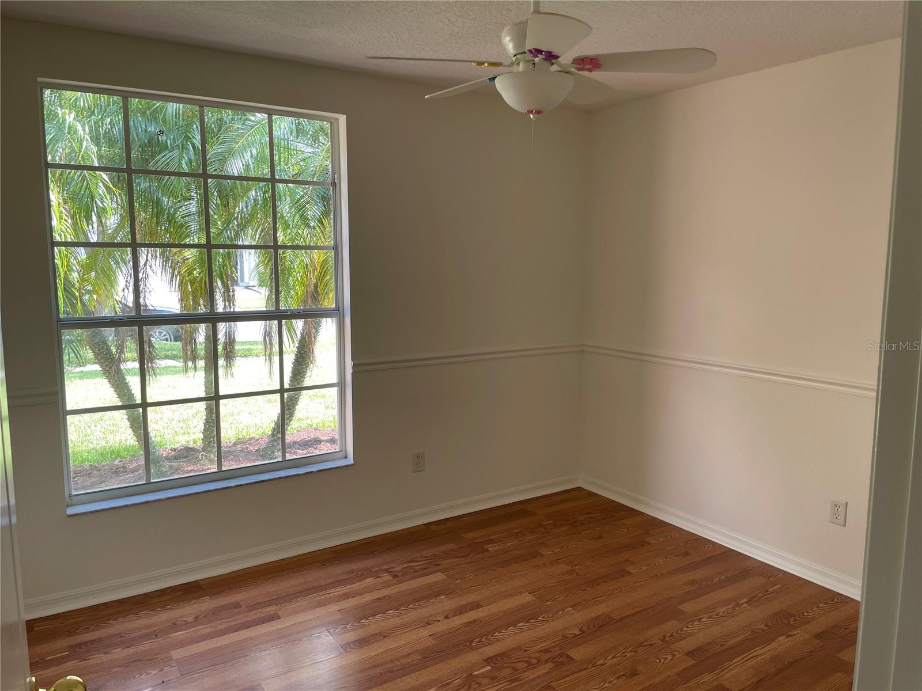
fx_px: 693
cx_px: 461
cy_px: 346
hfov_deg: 67.3
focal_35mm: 26
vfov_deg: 53.1
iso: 50
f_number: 1.6
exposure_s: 1/121
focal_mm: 4.2
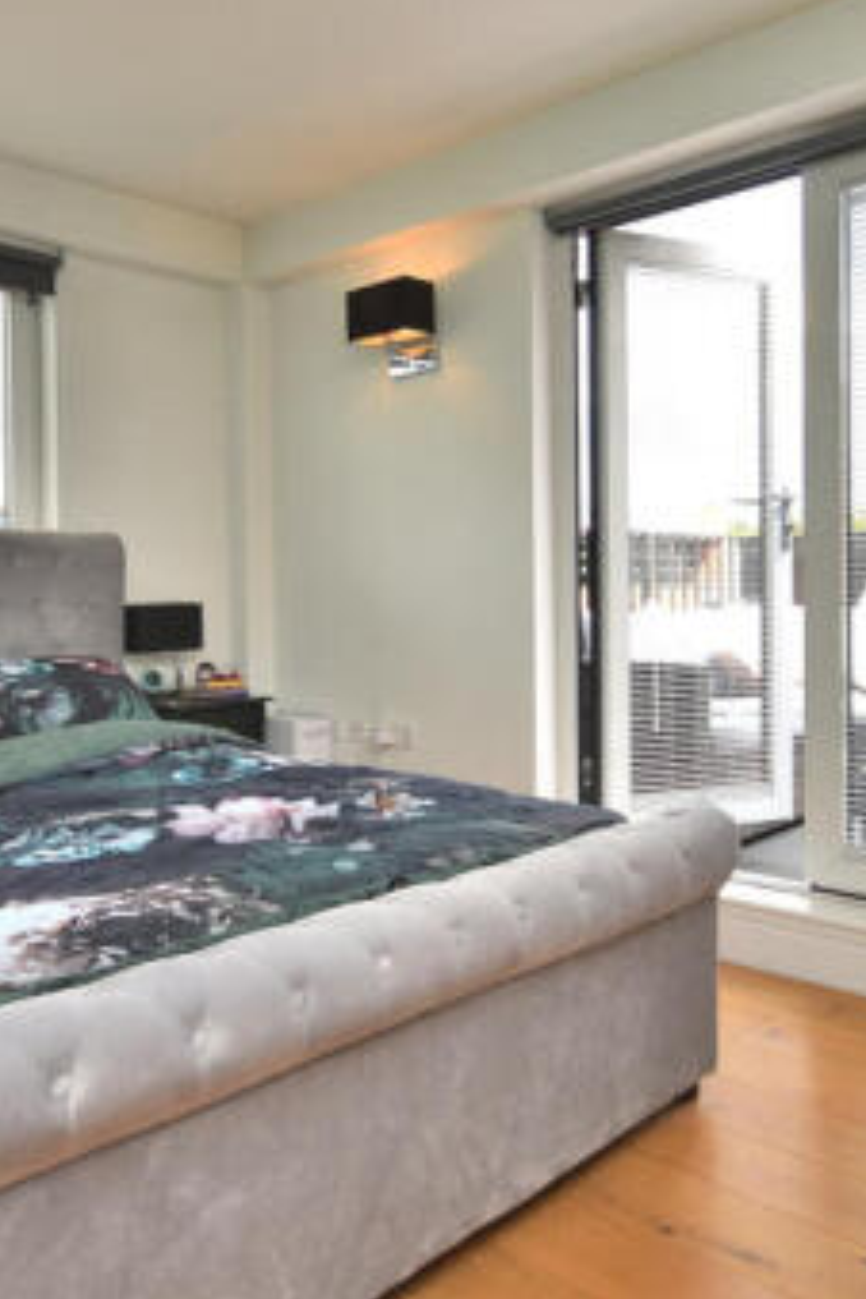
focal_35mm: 29
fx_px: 1046
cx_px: 393
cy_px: 607
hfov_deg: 44.9
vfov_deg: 63.6
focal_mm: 10
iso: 100
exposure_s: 1/100
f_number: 4.5
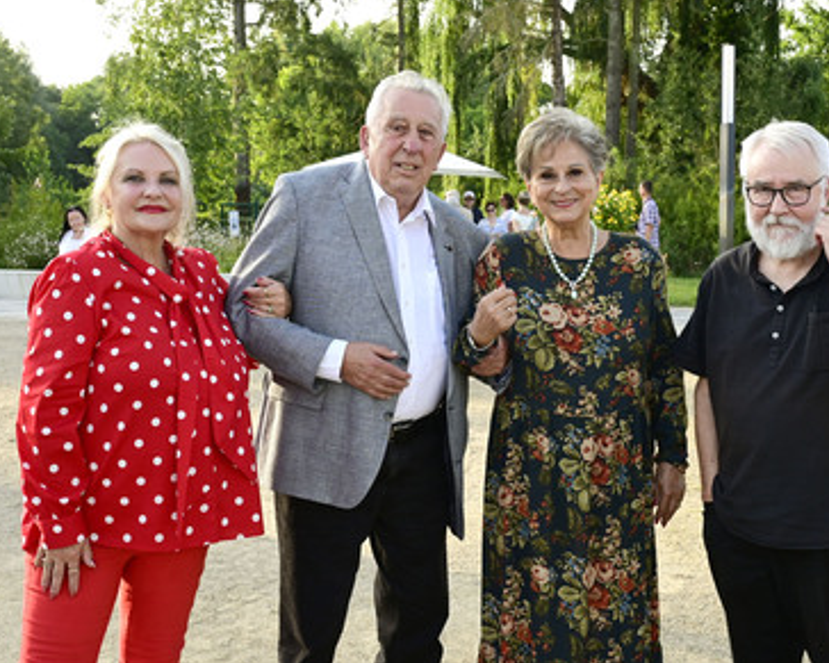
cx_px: 463
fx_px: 1055
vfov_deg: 34.9
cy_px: 326
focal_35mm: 43
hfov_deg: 42.8
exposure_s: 1/200
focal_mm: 37
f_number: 9
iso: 500
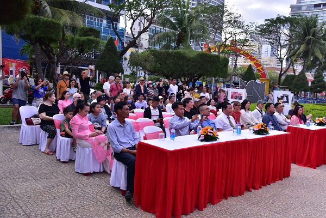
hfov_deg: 61.9
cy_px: 109
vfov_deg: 43.6
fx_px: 272
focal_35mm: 30
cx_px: 163
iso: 1600
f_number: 8
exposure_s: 1/1000
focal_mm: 30
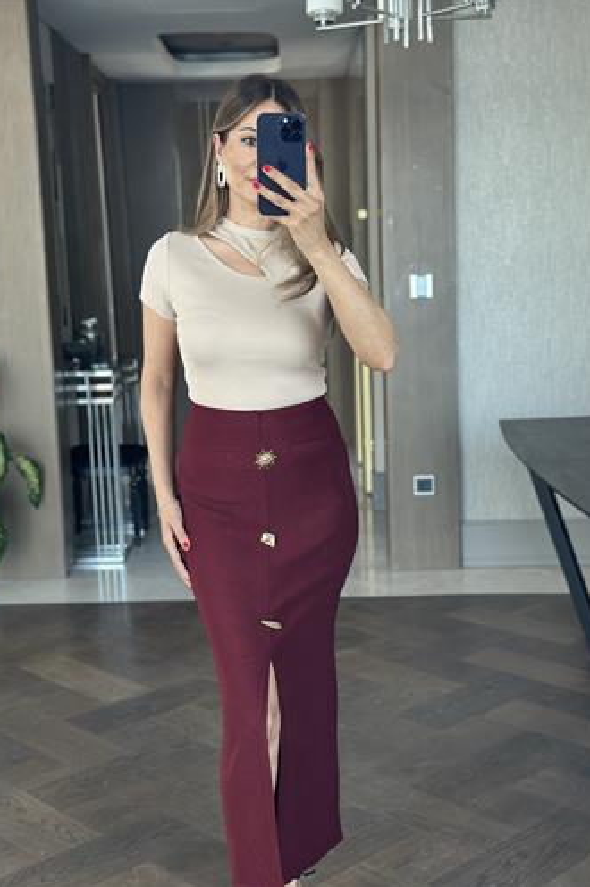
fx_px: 1255
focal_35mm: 51
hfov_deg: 26.4
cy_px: 447
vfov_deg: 38.9
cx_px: 266
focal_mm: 6.86
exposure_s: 1/62
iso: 125
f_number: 1.78
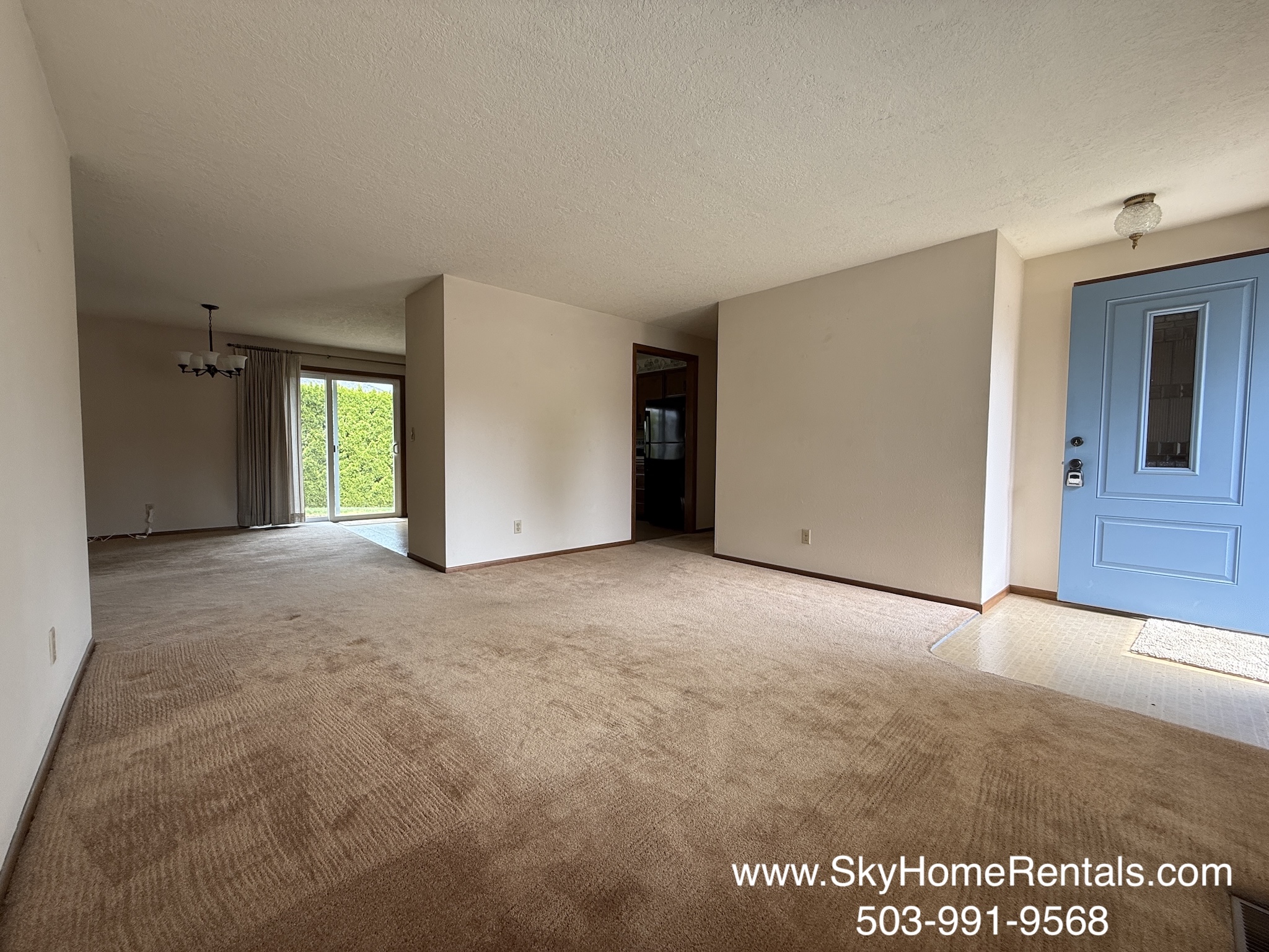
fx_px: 513
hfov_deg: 102.1
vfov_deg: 85.7
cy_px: 476
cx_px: 634
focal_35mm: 14
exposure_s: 1/99
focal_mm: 2.22
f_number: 2.2
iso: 80
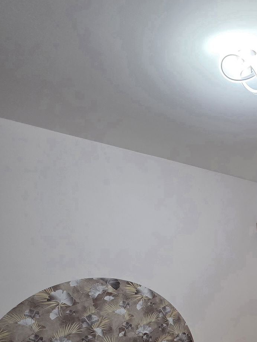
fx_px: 297
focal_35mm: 30
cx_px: 291
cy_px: 321
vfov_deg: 51.3
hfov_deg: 37.9
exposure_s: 1/101
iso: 200
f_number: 1.9
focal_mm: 2.2
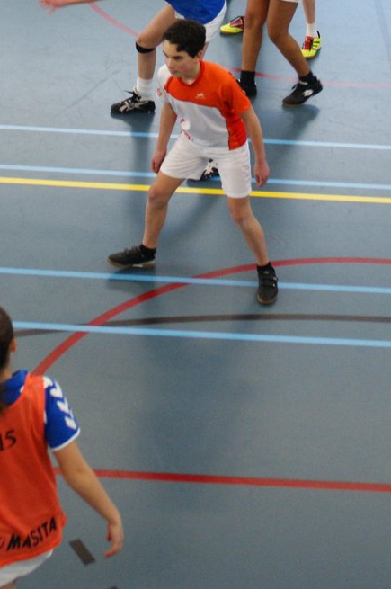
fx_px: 1258
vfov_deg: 25.8
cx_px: 53
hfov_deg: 17.5
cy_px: 100
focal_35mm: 77
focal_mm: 28
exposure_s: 1/160
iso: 800
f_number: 3.5
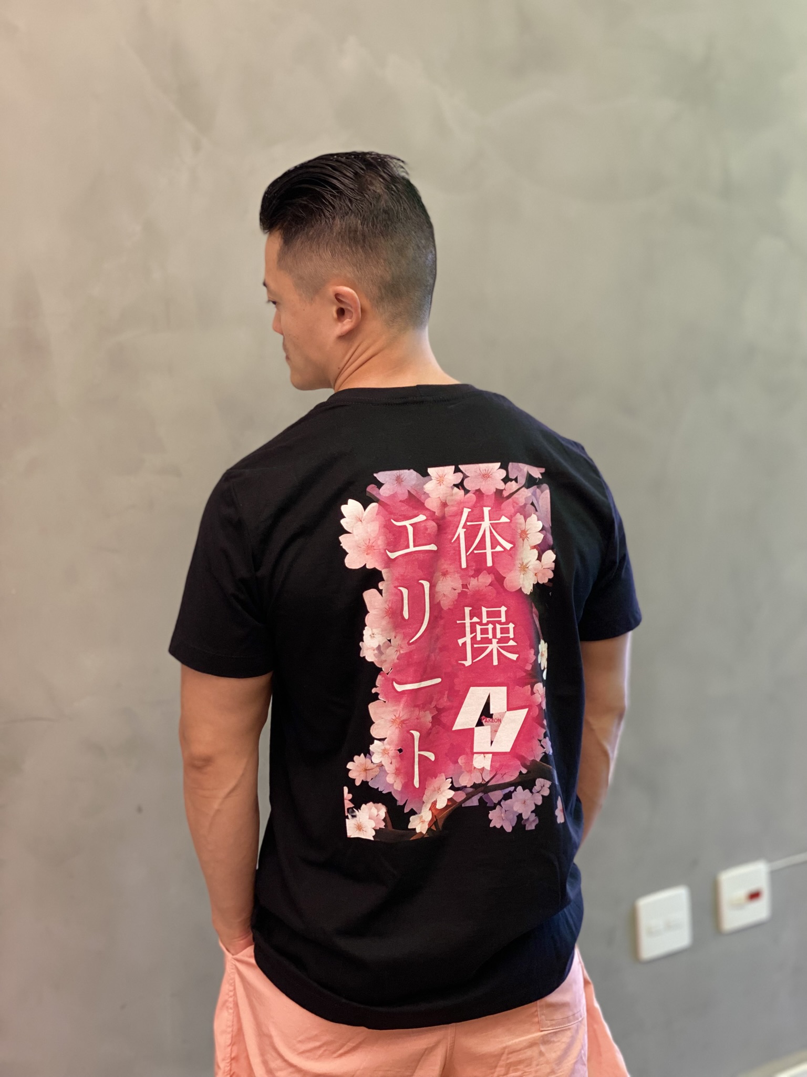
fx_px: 1616
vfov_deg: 36.8
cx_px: 404
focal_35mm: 52
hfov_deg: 28.0
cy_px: 538
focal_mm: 6
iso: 160
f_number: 2
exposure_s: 1/40
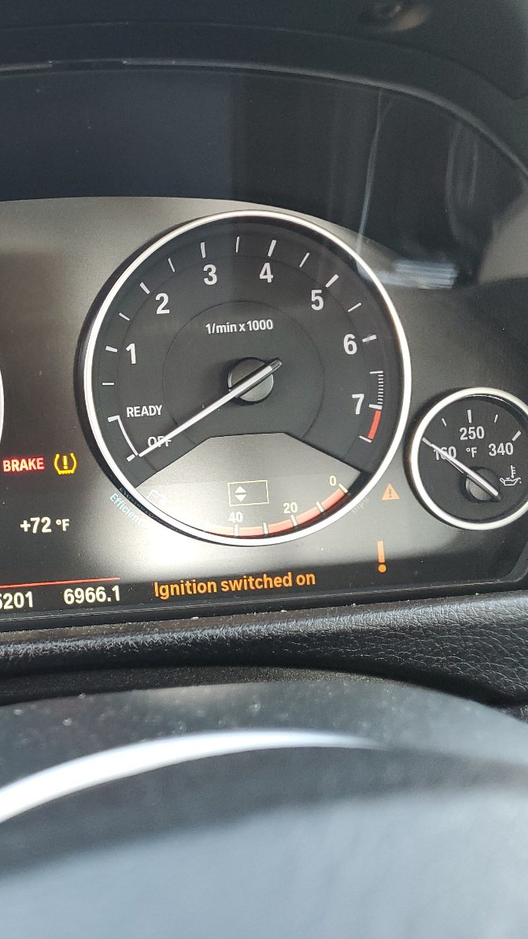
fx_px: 946
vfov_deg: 52.8
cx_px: -33
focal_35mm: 38
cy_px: 468
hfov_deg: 28.7
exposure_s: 1/60.2
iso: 106
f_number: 1.5
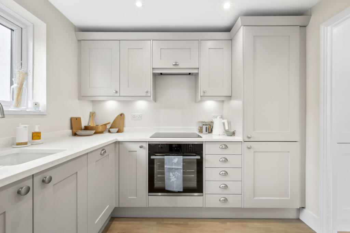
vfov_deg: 81.1
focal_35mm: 14
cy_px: 116
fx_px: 136
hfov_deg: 104.3
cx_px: 175
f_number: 16
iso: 200
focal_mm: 14
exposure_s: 1/1.67
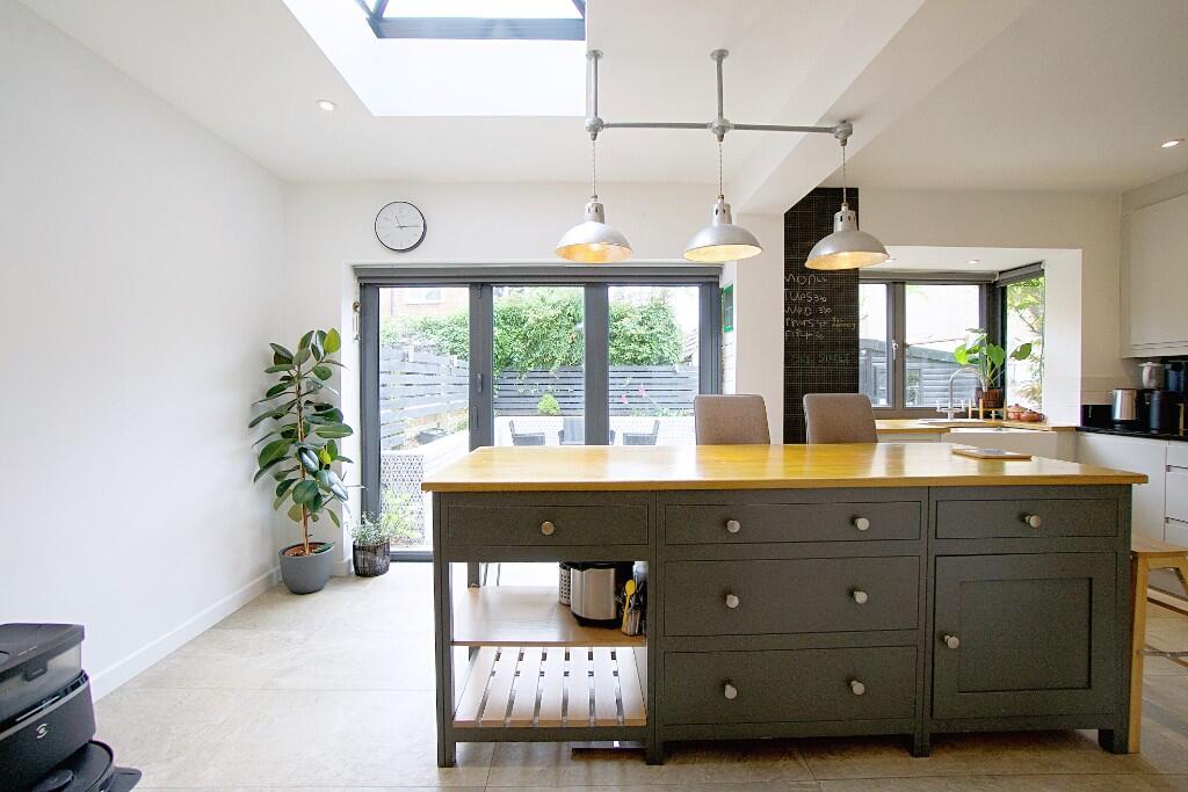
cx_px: 594
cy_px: 396
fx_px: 495
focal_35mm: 15
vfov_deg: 77.3
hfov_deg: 100.4
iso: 320
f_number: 4
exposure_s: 1/160
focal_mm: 10
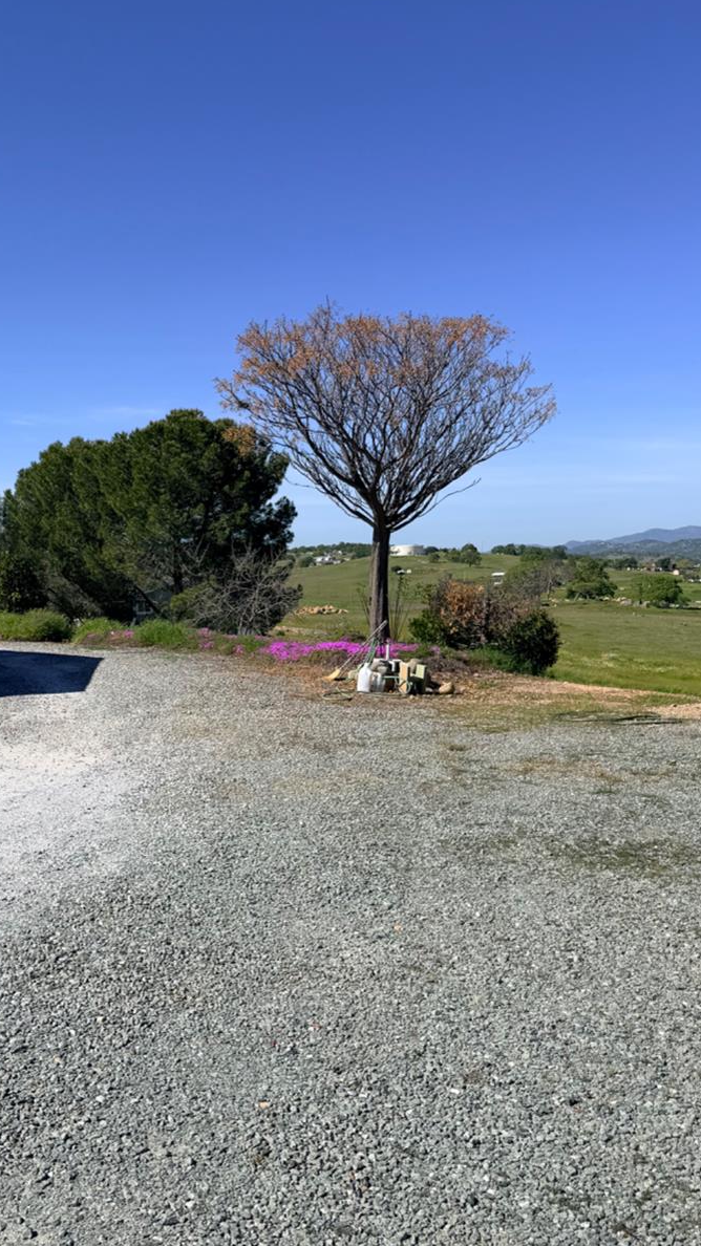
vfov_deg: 59.5
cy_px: 657
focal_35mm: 33
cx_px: 190
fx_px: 1091
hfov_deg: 35.0
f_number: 1.78
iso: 80
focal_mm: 6.76
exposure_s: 1/7353
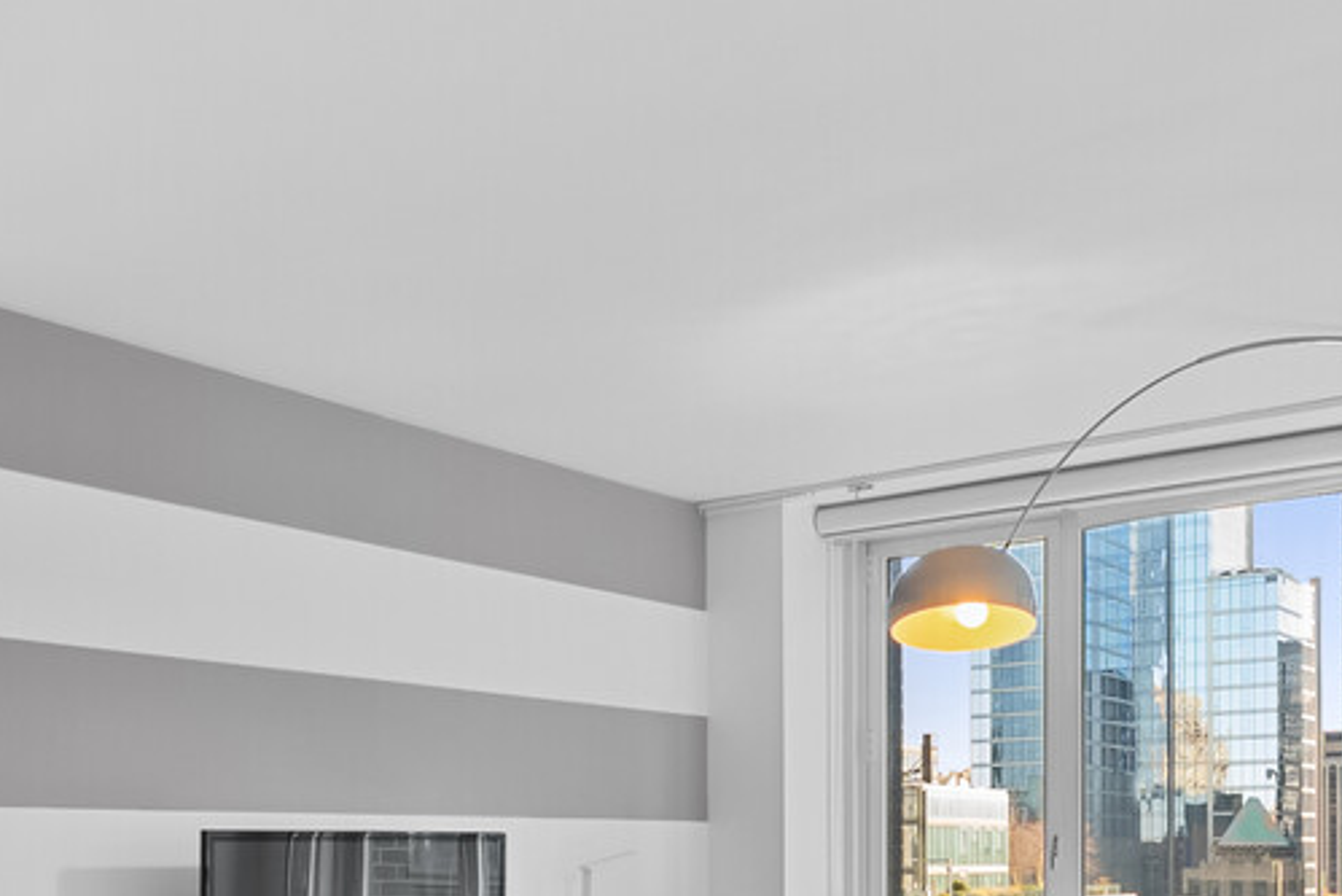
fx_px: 1566
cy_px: 891
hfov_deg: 45.0
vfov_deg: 29.8
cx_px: 359
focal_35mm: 42
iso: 200
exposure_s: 1/1.25
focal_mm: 14
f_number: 10
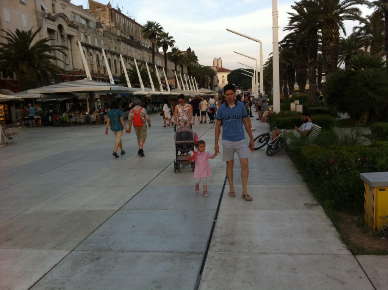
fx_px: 392
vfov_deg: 40.6
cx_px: 194
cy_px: 145
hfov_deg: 52.7
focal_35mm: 35
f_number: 2.8
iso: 80
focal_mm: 3.85
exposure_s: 1/258
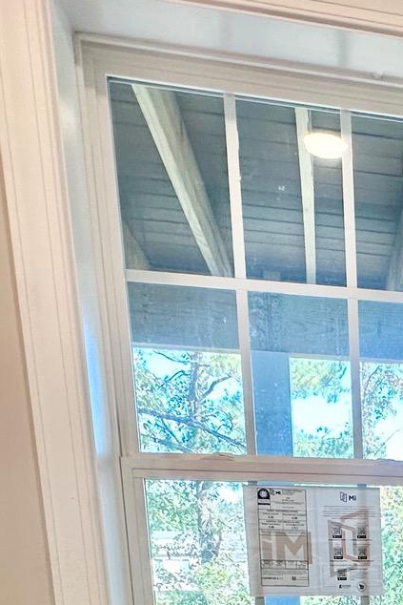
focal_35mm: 47
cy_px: 711
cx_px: 533
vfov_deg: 34.3
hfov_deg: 24.7
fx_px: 789
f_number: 2.2
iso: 100
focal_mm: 2.22
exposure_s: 1/120
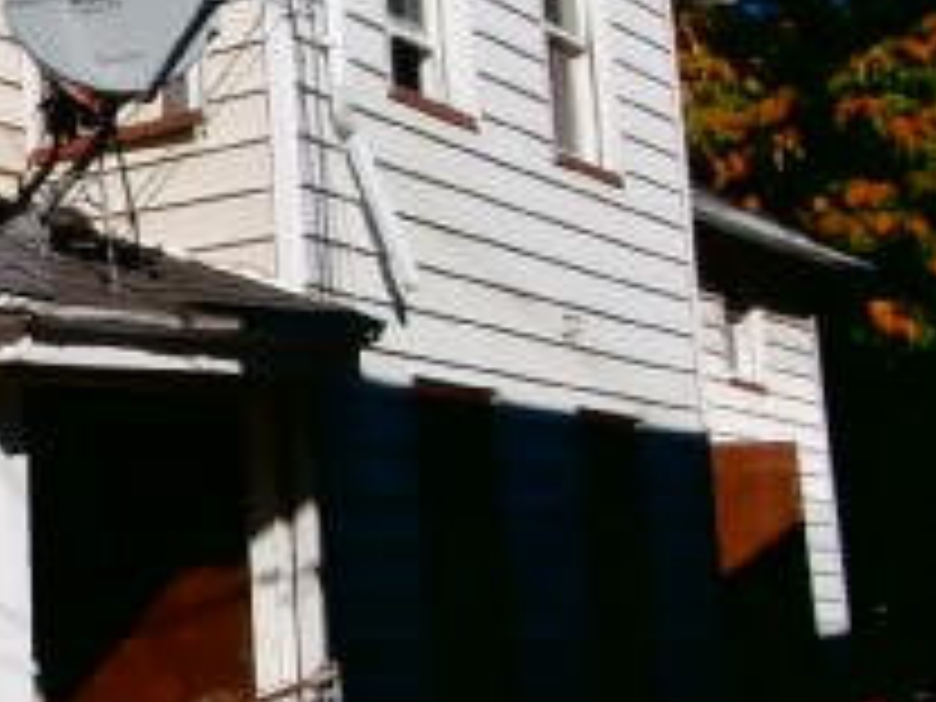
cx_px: -302
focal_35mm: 74
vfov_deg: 19.9
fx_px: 2001
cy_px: 279
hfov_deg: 23.2
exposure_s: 1/320
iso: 100
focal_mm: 4.2
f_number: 7.9
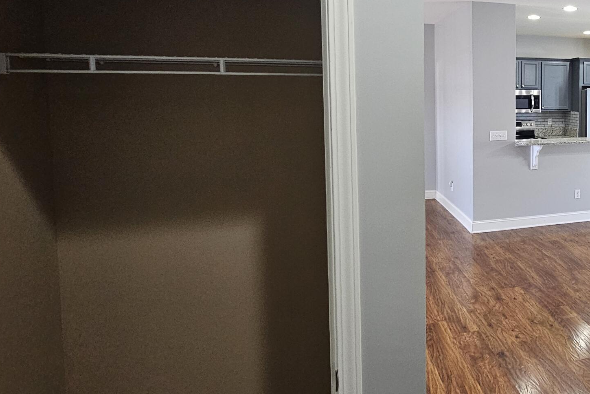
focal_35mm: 28
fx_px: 459
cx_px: 533
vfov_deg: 45.6
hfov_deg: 56.3
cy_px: 128
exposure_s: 1/60
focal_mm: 2.2
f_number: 2.2
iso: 320
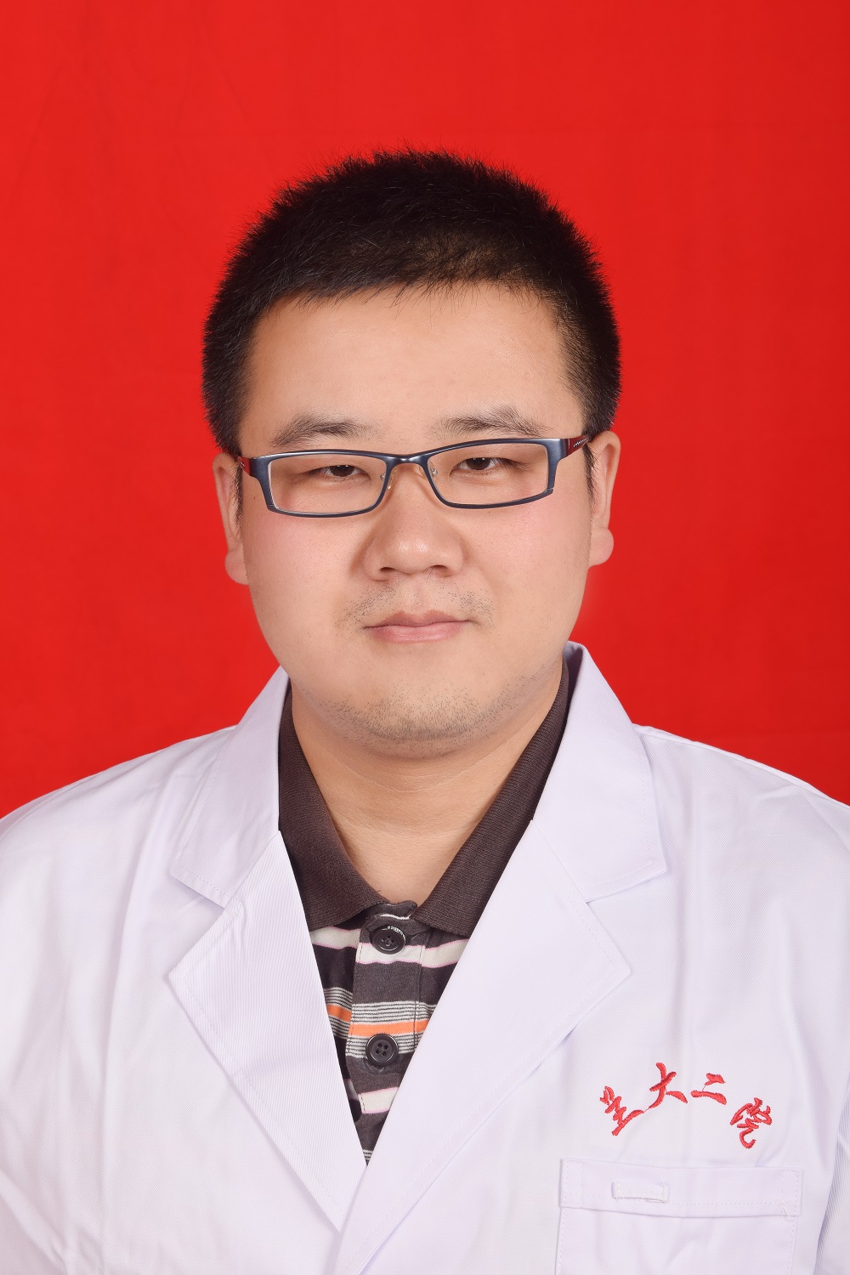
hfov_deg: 18.9
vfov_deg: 28.1
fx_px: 2550
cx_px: 425
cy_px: 638
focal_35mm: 72
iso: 100
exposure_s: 1/80
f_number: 11
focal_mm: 48
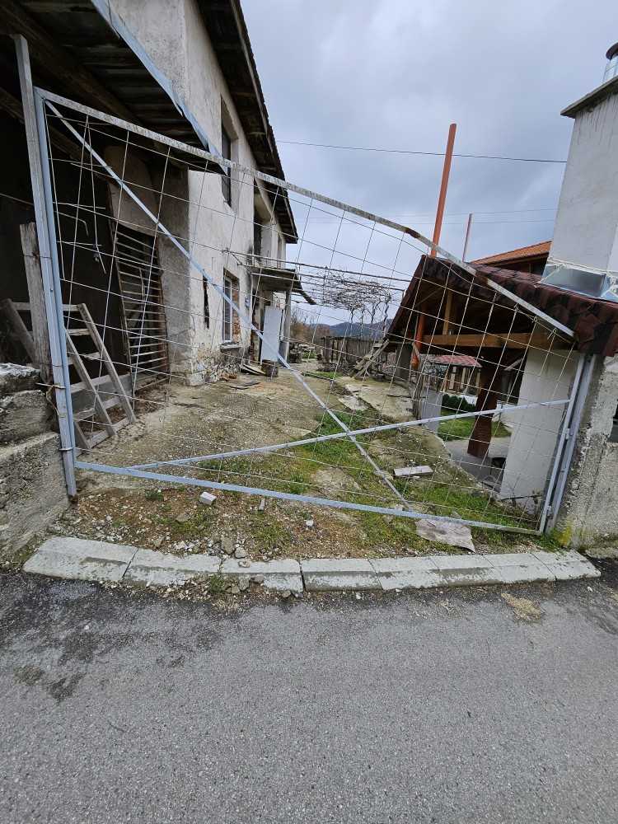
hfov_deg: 89.9
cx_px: 309
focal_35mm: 13
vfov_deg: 106.2
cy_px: 412
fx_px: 309
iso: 32
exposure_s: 1/794
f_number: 2.2
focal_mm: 1.7
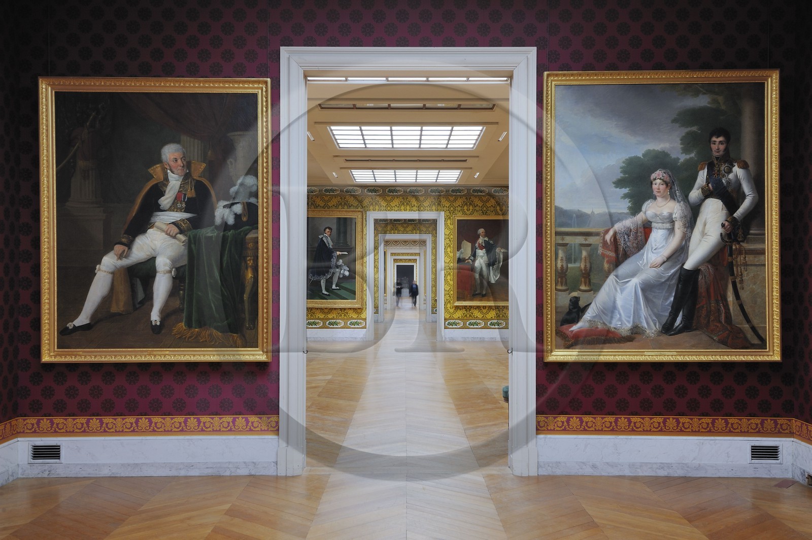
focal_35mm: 40
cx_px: 406
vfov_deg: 33.3
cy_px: 270
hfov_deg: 48.5
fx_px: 901
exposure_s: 2
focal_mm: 40
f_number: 10
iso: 200
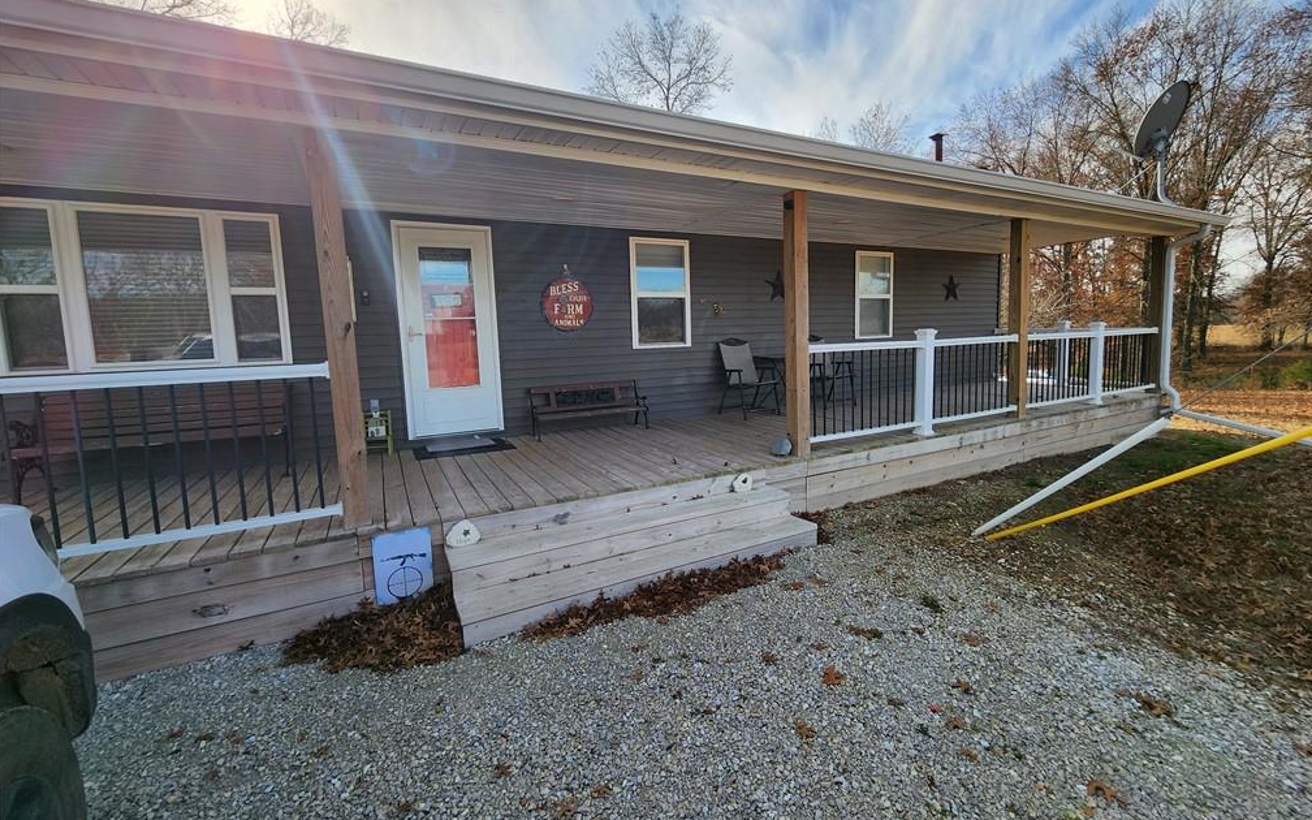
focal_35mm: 14
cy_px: 388
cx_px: 661
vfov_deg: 78.6
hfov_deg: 105.3
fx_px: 501
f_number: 2.2
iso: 50
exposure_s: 1/1276
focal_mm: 2.2
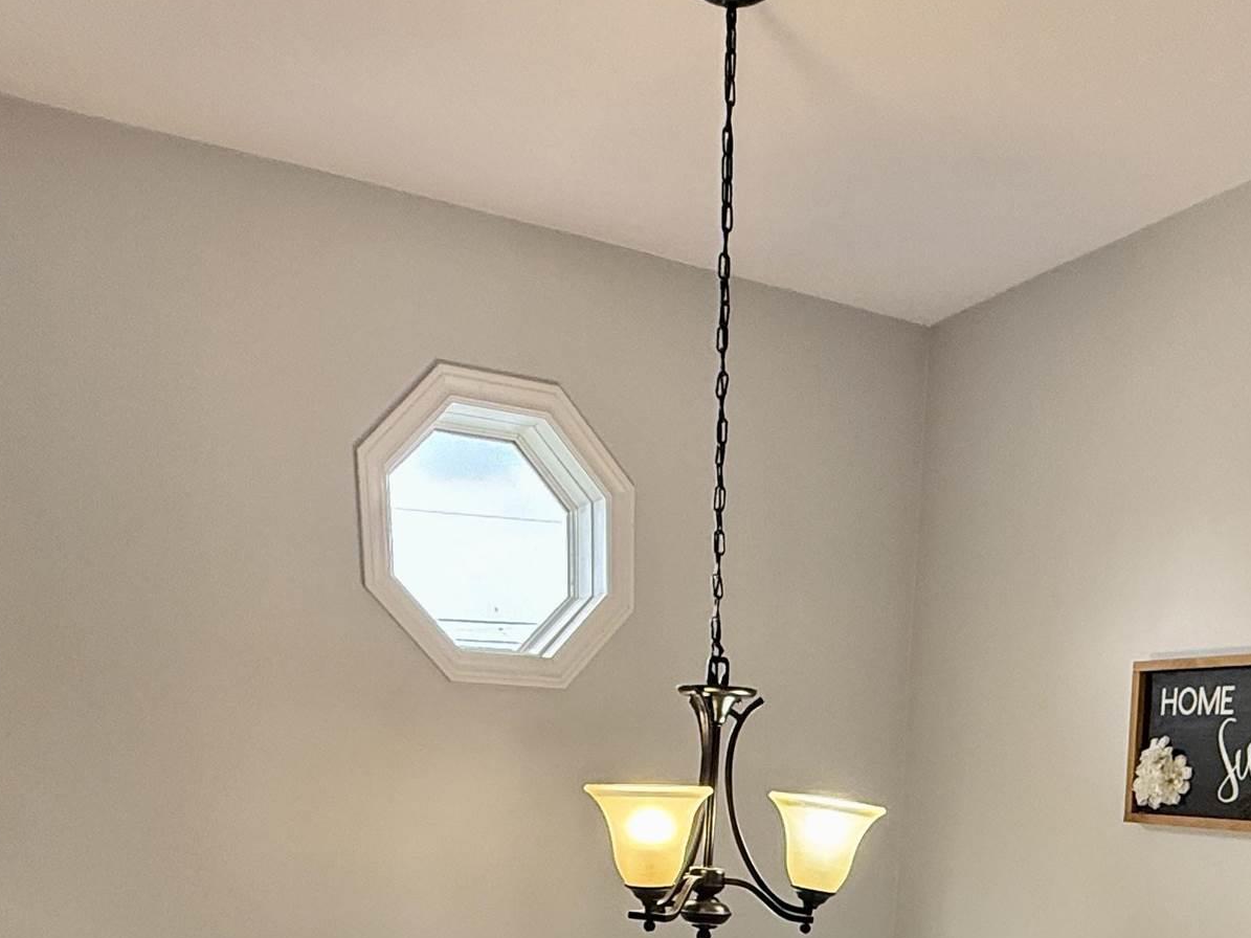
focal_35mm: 36
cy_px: 1145
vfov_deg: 32.3
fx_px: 1301
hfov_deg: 50.9
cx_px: 772
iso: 160
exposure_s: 1/120
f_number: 2.2
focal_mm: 2.22
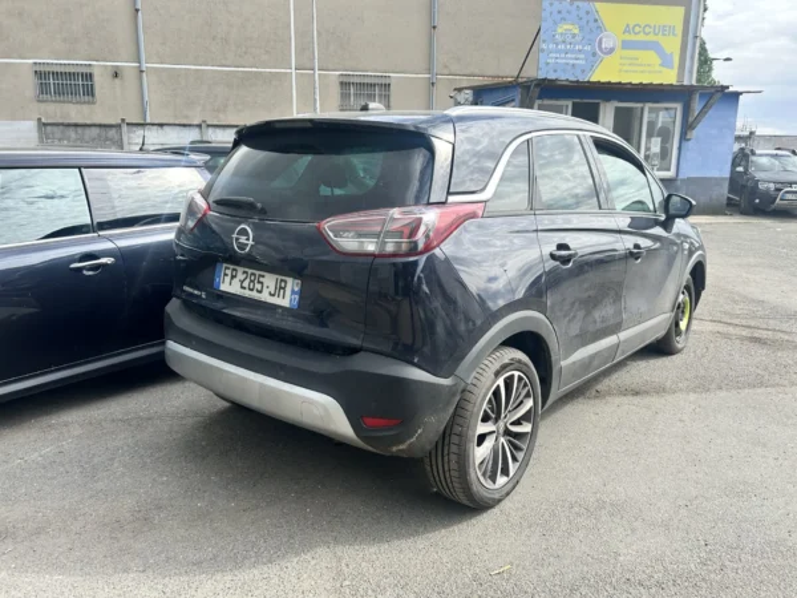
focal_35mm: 26
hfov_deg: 67.3
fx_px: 599
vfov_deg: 53.1
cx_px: 398
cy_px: 299
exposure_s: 1/1468
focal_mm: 5.7
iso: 50
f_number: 1.5
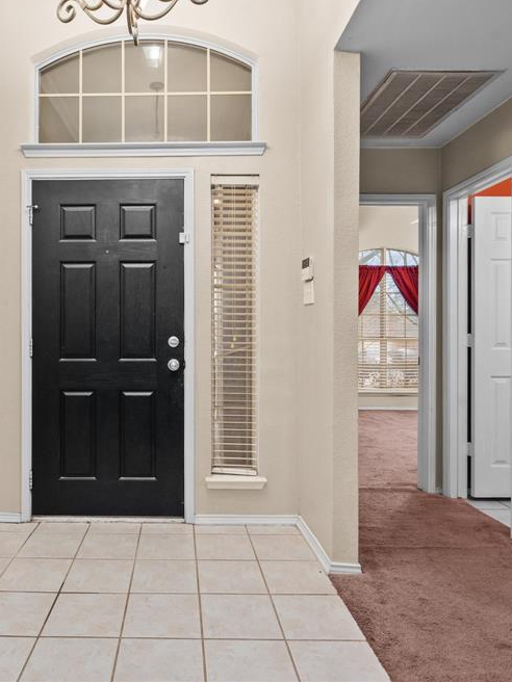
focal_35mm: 24
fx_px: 473
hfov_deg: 55.5
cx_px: 168
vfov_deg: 71.6
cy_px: 329
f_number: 8
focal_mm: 16
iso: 250
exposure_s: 1/4
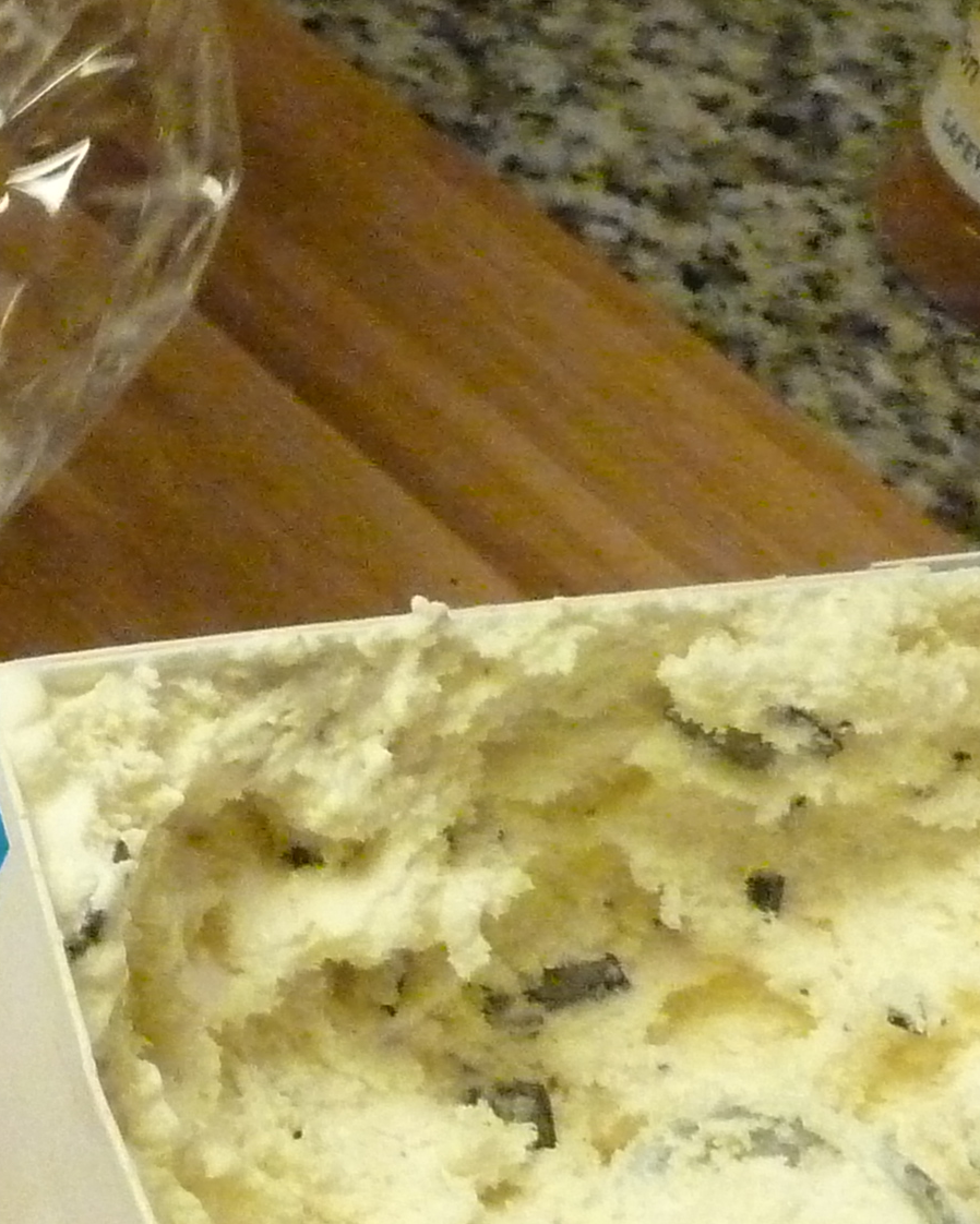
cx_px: -774
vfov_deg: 21.9
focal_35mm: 87
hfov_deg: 15.3
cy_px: 461
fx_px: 3153
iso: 800
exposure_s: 1/30
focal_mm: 4.1
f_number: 3.3
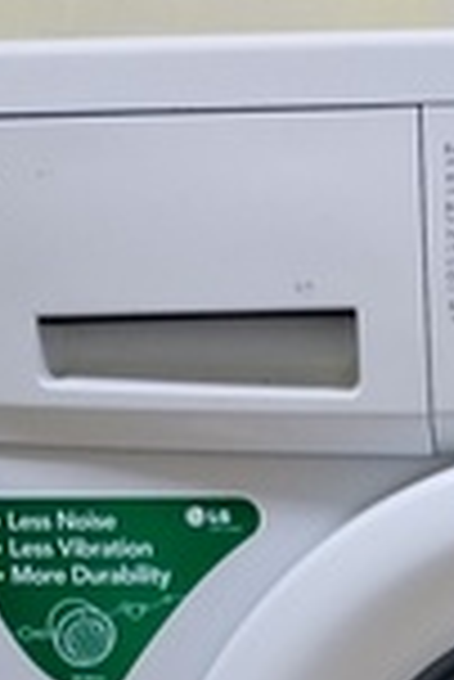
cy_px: 925
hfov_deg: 9.9
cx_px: 645
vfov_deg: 14.4
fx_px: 2548
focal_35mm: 135
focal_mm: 4.75
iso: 663
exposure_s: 1/30
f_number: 1.8
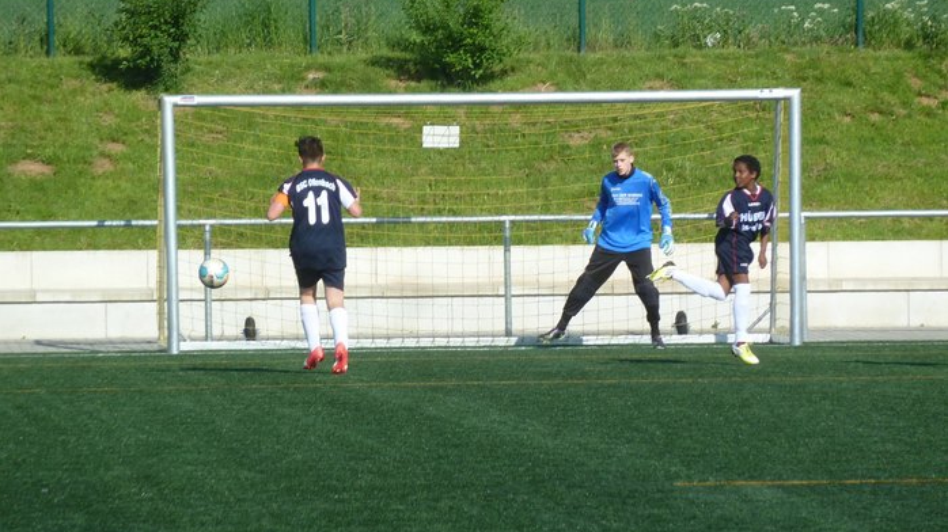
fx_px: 8242
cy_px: 207
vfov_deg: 3.7
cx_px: 474
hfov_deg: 6.6
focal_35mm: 328
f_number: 4.9
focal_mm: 49.2
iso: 160
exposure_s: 1/800
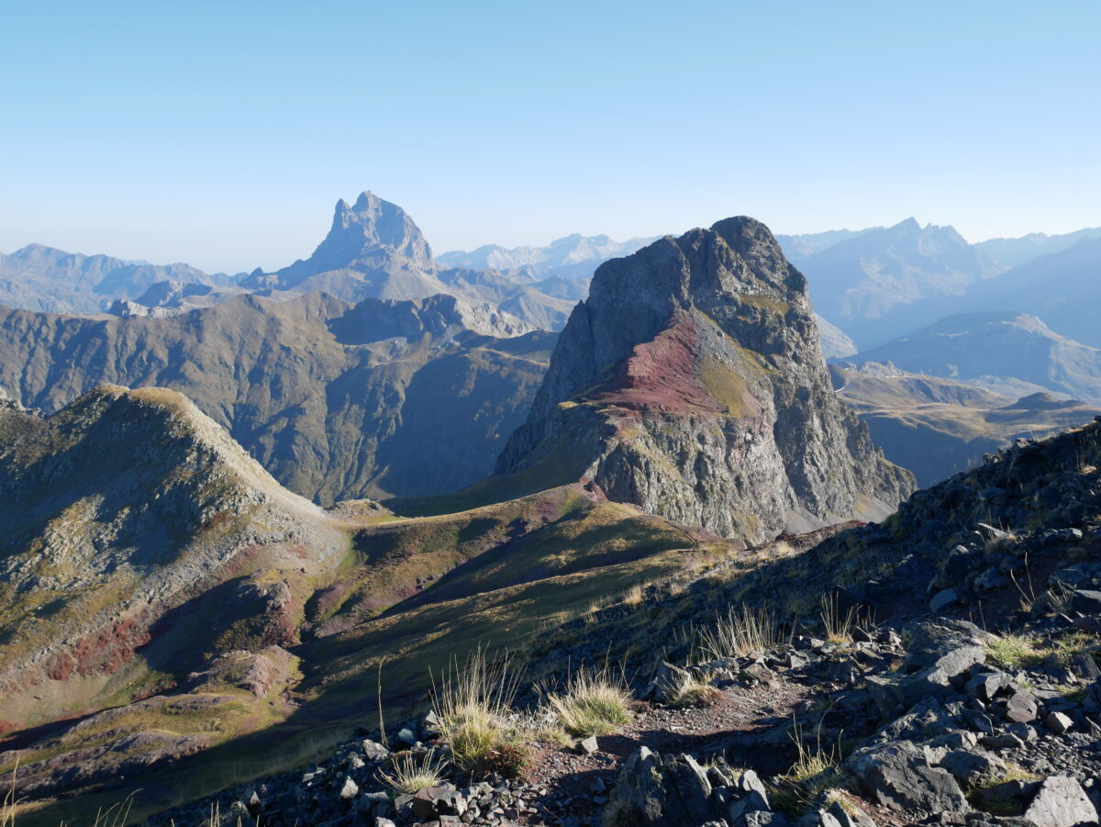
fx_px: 955
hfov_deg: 59.9
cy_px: 414
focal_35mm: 30
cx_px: 550
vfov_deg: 46.8
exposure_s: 1/320
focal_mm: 15
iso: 200
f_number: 6.3
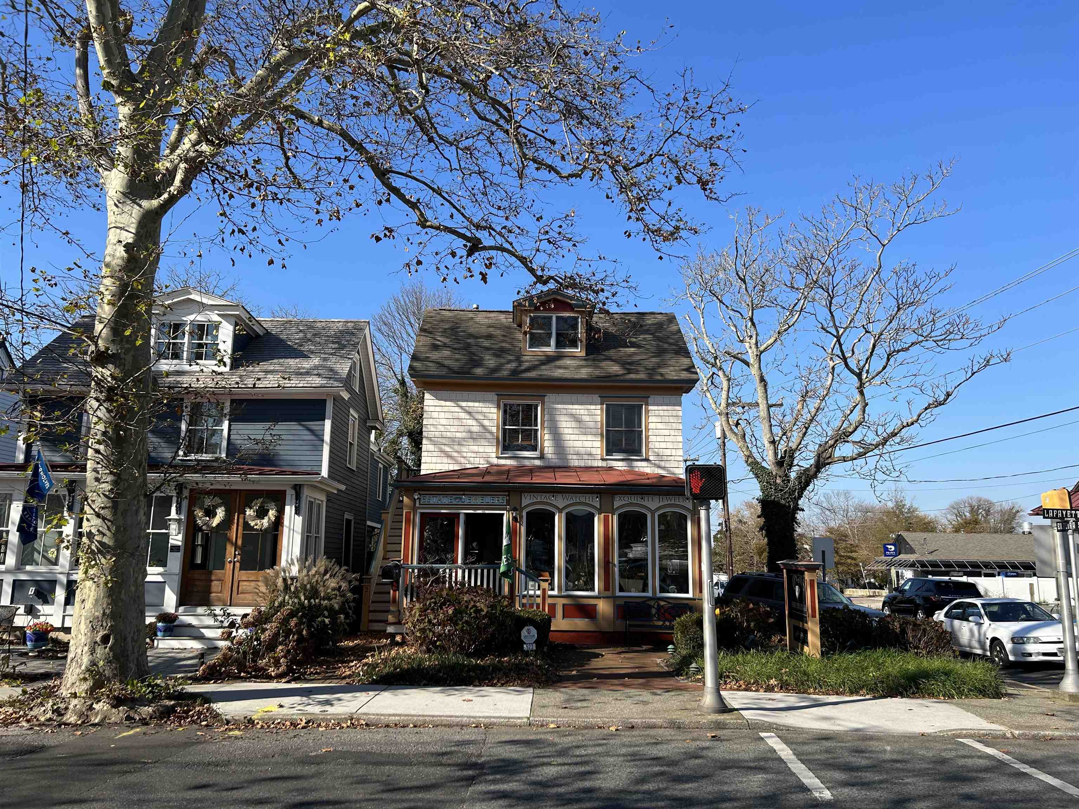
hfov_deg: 67.3
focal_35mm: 26
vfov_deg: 53.1
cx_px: 540
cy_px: 404
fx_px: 810
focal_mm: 5.7
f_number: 1.5
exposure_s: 1/3077
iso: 50
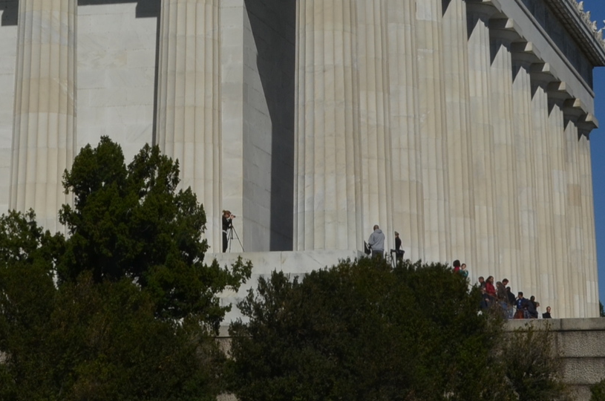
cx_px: 212
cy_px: -134
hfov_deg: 14.9
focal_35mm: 138
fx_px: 2315
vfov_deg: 9.7
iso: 200
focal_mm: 30
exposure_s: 1/250
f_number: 8
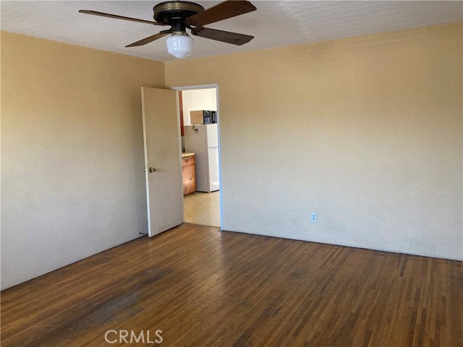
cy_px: 174
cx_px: 232
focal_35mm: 28
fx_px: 375
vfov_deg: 49.7
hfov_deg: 63.4
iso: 200
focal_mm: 3.99
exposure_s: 1/60
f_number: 1.8
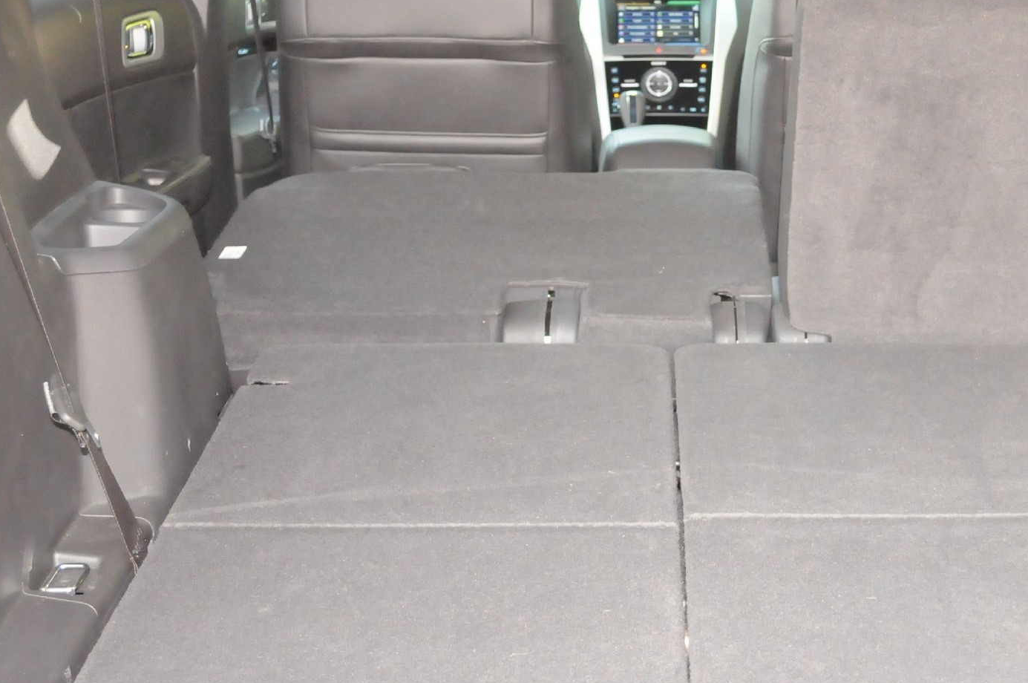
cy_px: 287
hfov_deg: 30.8
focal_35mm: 65
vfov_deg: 20.9
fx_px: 1854
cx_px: 686
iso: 2500
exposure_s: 1/160
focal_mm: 24
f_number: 4
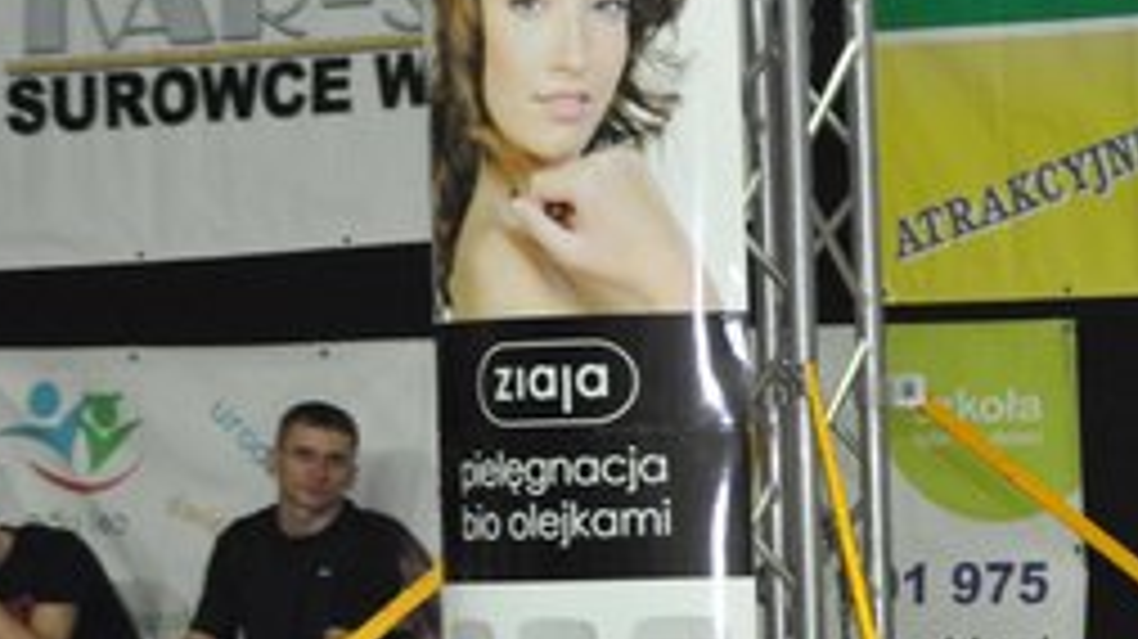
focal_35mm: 210
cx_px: 1390
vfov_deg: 5.8
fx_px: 6333
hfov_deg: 10.1
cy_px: 612
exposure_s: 1/60
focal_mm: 52
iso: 1400
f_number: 6.3
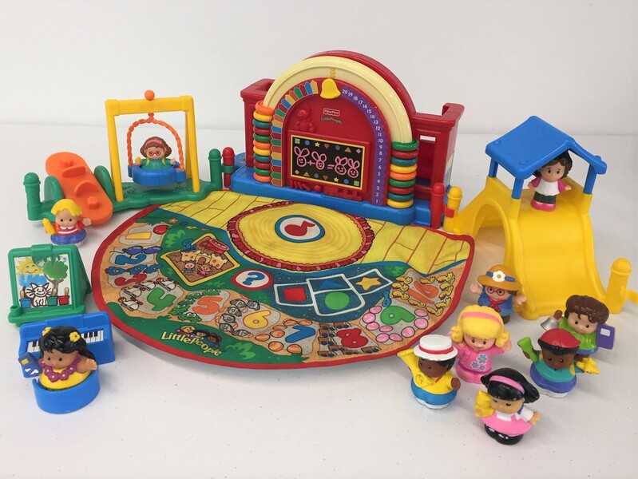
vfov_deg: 48.3
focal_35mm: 29
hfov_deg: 61.6
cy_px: 240
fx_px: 535
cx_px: 319
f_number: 2.2
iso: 32
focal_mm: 4.15
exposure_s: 1/33
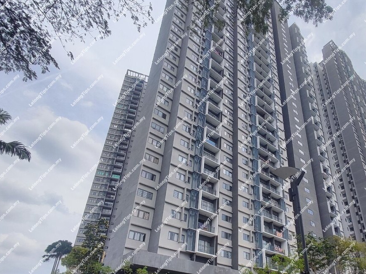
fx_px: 243
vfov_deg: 57.6
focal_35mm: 23
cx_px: 245
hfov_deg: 71.7
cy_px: 182
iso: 50
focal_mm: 1.65
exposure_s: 1/1774
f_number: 2.2
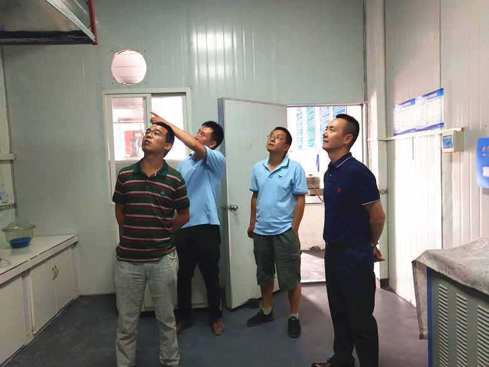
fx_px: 424
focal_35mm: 30
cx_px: 244
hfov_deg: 60.0
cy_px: 184
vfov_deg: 46.8
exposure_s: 1/50
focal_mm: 3.95
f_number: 1.8
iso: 146
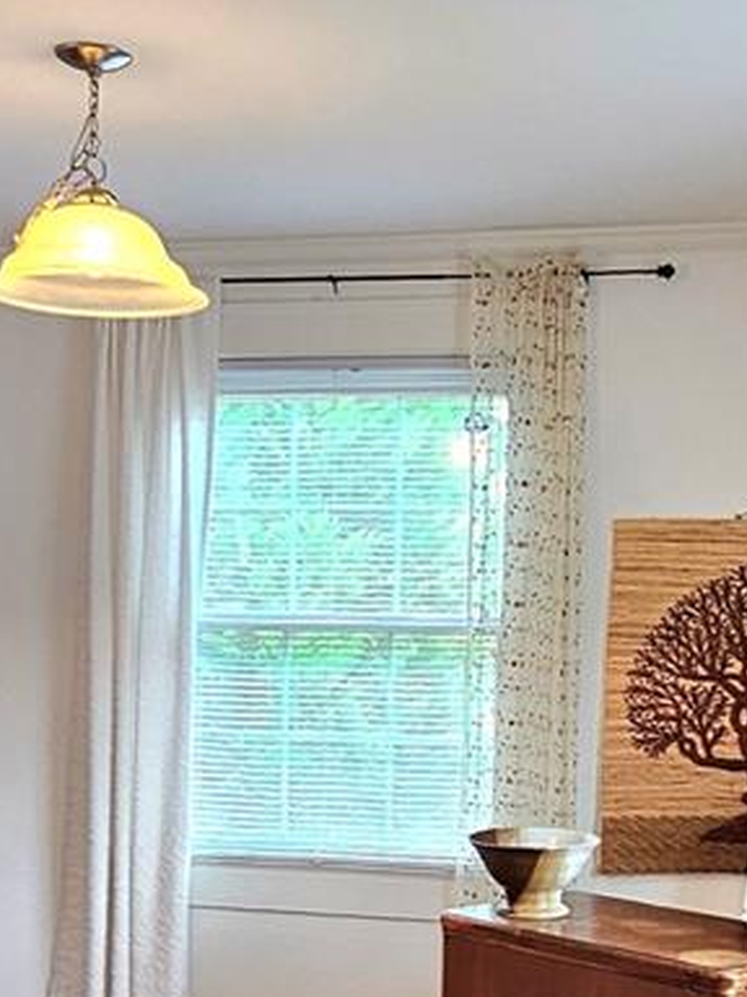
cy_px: 867
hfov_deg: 28.0
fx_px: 1496
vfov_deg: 35.0
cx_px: 431
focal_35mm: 52
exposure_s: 1/60.2
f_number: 2.2
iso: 125
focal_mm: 2.2
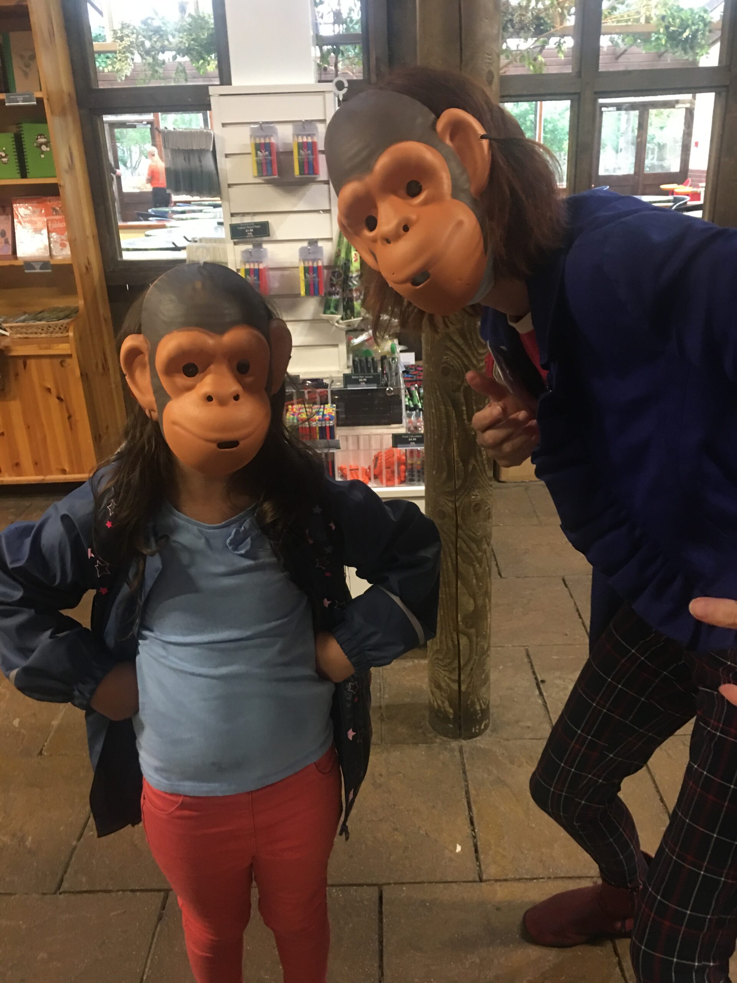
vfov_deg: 61.7
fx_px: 823
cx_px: 368
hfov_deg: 48.2
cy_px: 492
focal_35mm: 29
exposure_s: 1/8
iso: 100
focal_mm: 4.15
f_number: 2.2
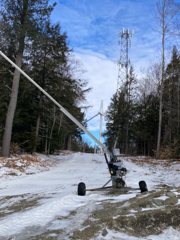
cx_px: 90
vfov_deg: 63.4
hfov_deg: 49.7
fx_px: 194
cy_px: 120
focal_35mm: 28
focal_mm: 3.99
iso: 20
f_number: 1.8
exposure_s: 1/1453
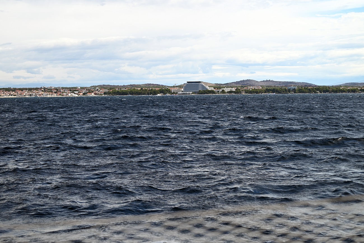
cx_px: 182
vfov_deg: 19.5
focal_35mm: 70
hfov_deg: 28.8
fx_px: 708
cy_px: 122
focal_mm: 70
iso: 100
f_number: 6.3
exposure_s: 1/500
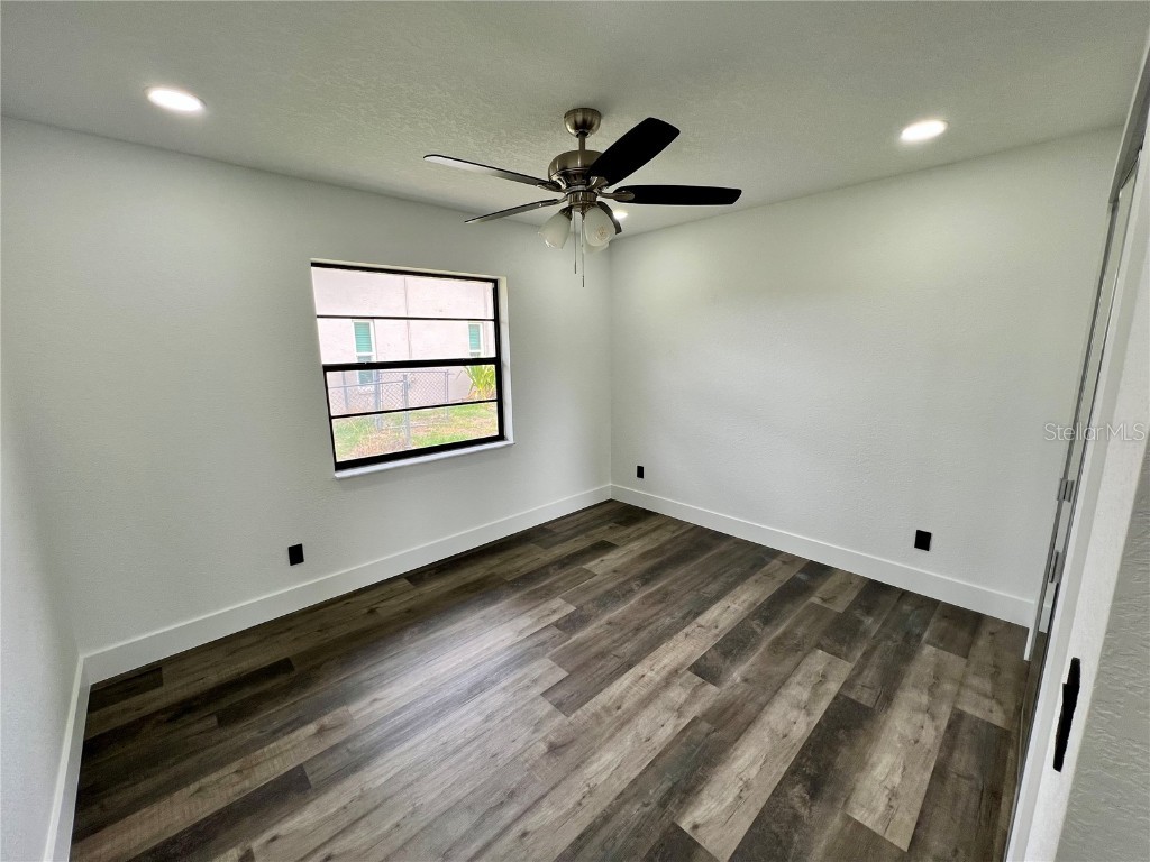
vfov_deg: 89.9
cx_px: 575
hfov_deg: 106.2
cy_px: 431
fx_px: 432
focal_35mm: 13
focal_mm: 1.57
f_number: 1.8
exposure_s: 1/102
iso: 32
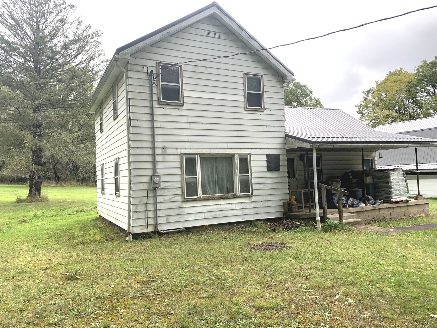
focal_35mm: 26
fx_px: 328
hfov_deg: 67.3
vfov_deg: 53.1
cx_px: 218
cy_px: 164
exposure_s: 1/291
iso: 25
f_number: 1.8
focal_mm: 4.25
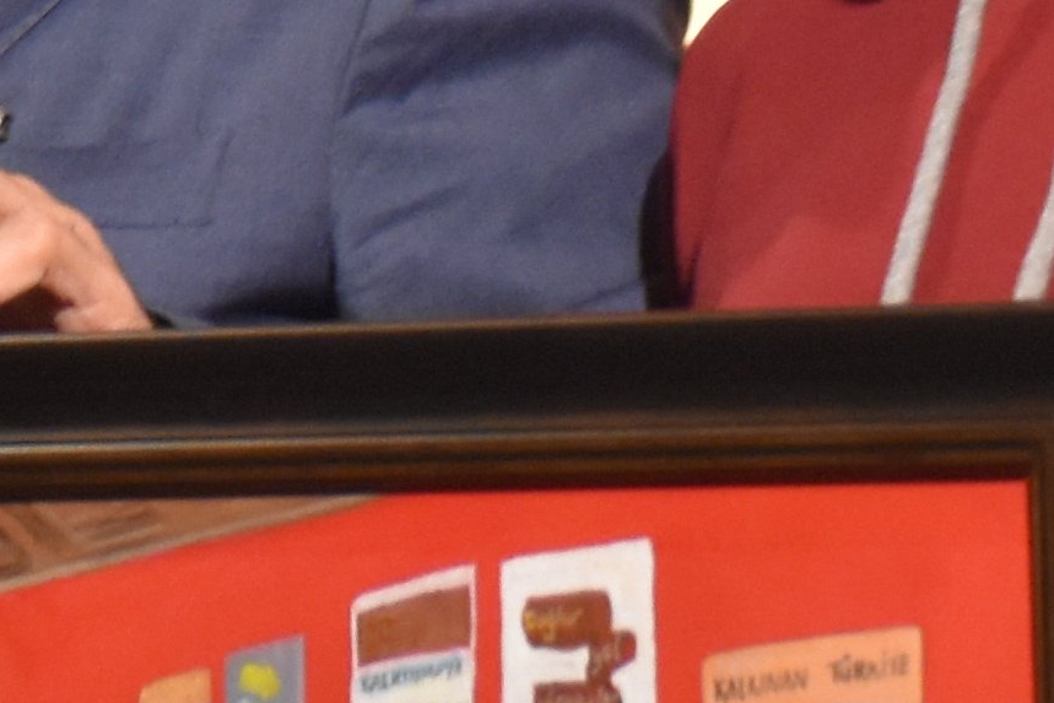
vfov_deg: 3.5
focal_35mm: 398
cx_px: -591
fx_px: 11654
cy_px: 79
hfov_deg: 5.1
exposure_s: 1/60
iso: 1600
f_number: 4.2
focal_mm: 38
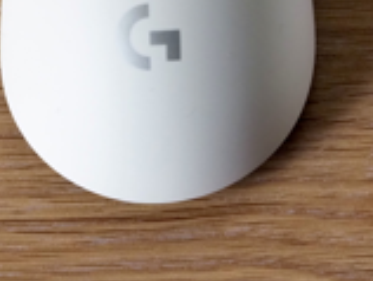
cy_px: -74
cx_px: 371
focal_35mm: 318
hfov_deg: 6.2
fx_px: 3432
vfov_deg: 4.7
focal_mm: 60
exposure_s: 1/125
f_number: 5.6
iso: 2000
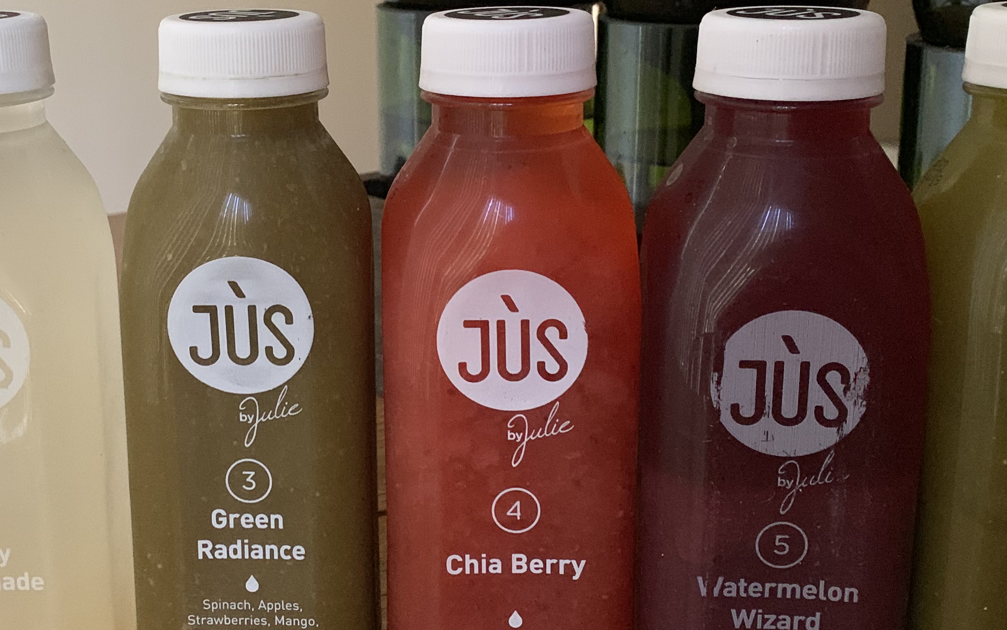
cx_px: 346
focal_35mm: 52
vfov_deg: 24.8
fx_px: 1427
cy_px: 263
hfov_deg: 38.5
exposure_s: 1/30
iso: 500
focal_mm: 4.25
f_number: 1.8
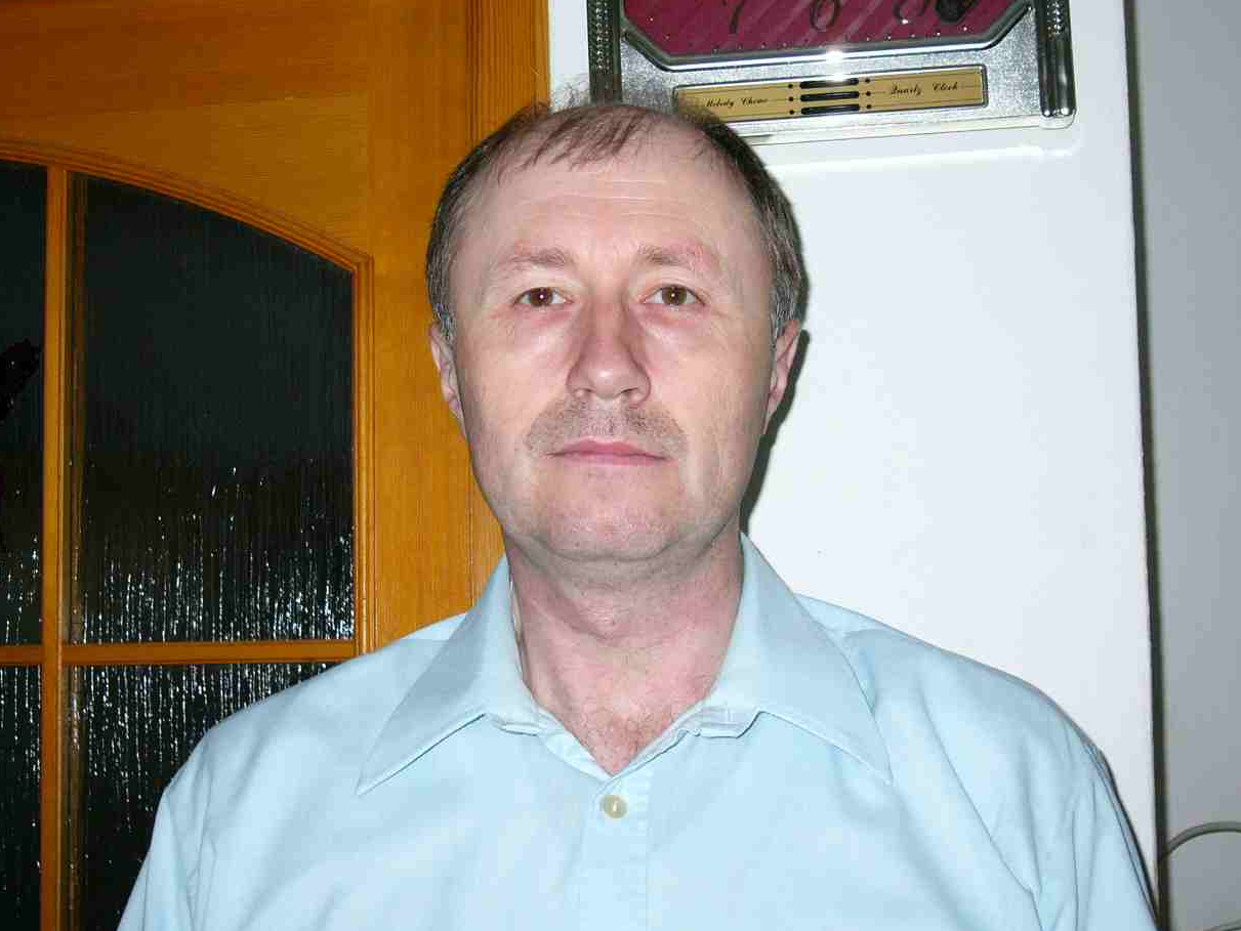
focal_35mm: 56
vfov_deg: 26.1
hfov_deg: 34.3
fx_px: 2008
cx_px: 613
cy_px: 451
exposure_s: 1/60
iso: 200
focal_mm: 8.8
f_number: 3.4
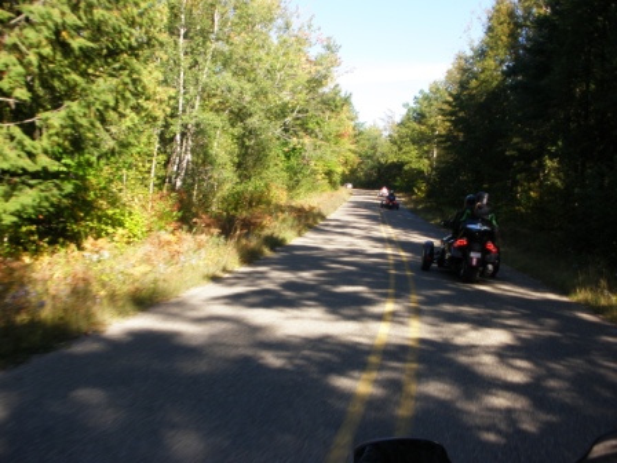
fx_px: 642
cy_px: 232
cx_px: 308
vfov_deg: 39.7
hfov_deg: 51.4
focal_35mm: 36
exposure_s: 1/200
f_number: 3.5
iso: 64
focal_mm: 6.3
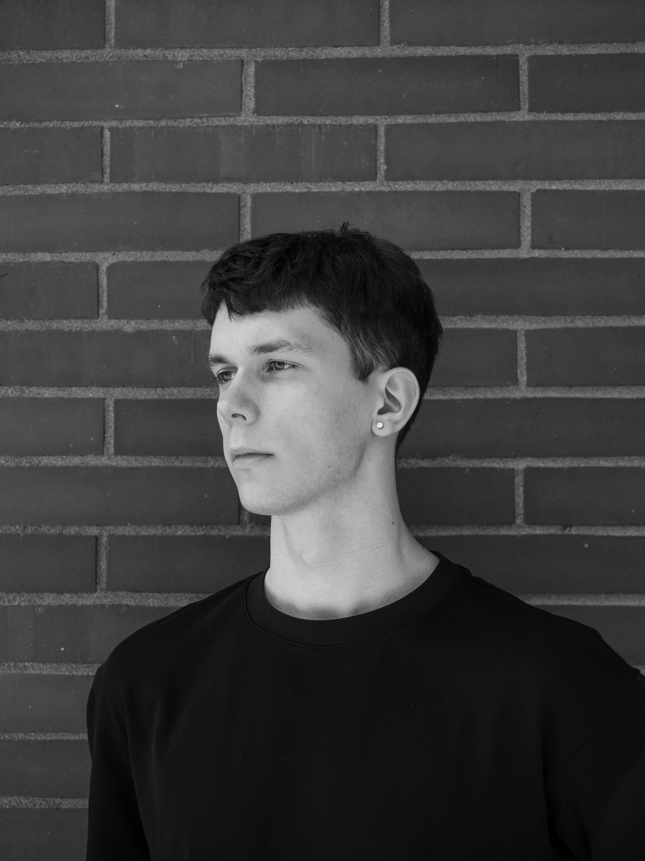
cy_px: 430
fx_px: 1988
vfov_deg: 24.4
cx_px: 322
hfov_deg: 18.4
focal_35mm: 80
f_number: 4
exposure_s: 1/800
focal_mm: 40
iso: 500
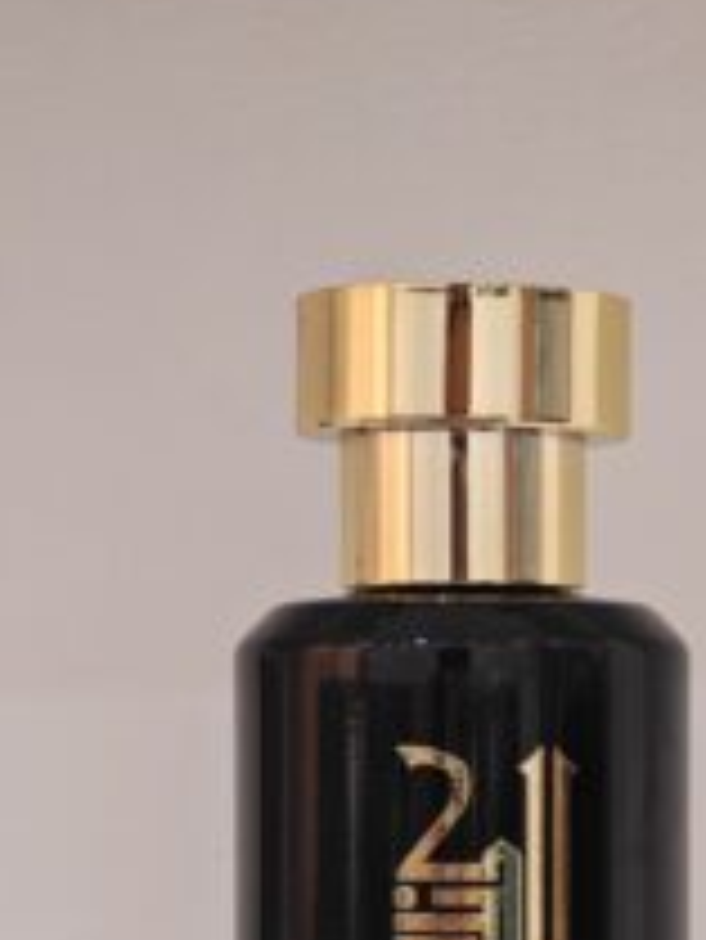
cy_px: 832
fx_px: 3532
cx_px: 490
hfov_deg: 11.4
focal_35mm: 130
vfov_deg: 15.0
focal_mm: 6.12
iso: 640
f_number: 1.9
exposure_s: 1/50
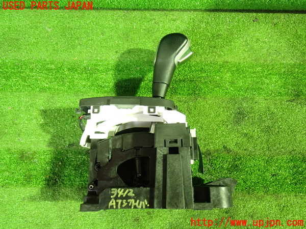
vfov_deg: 46.8
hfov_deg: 60.0
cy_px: 114
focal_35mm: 30
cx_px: 153
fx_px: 265
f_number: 2.3
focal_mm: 5.4
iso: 800
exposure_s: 1/15
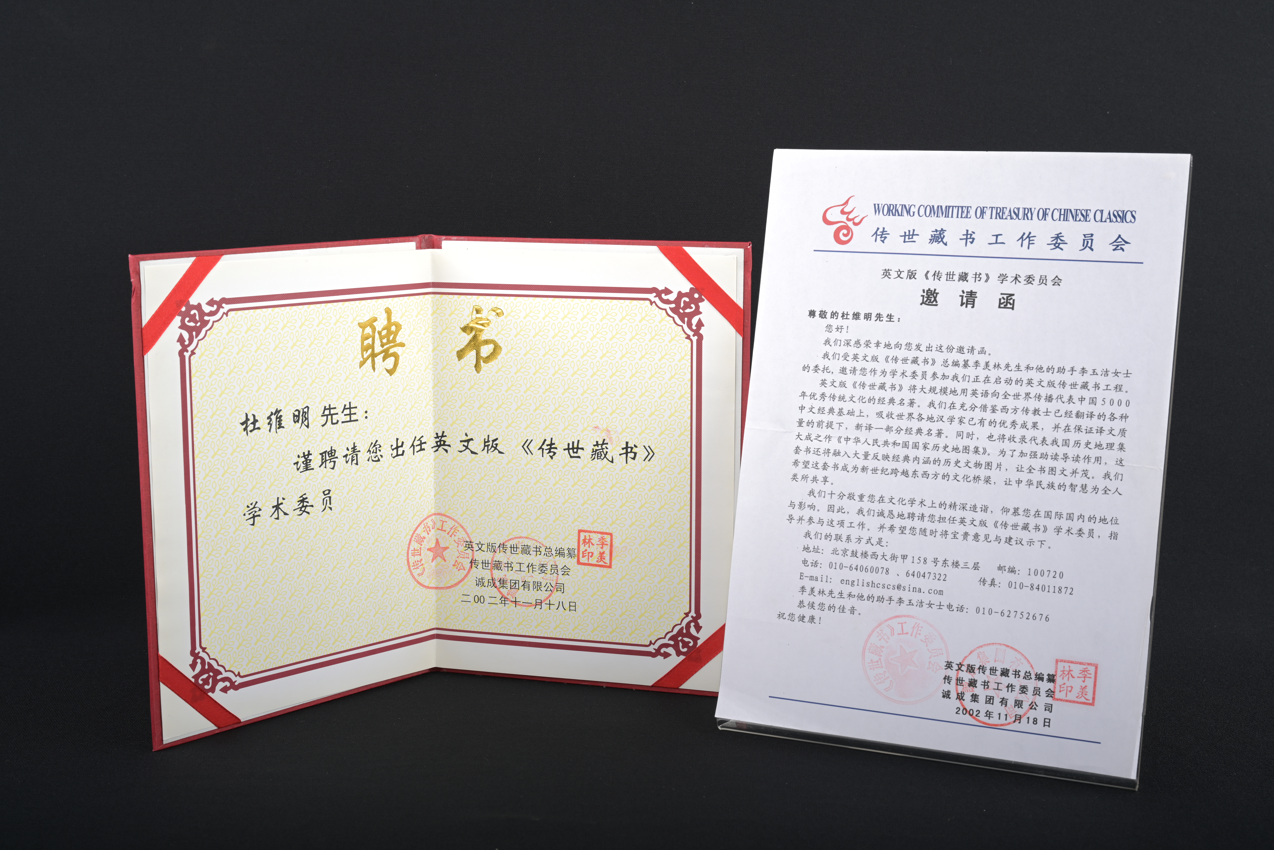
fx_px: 1734
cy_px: 425
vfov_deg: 27.5
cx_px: 637
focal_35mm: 49
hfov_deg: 40.3
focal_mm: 49
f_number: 10
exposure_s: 1/200
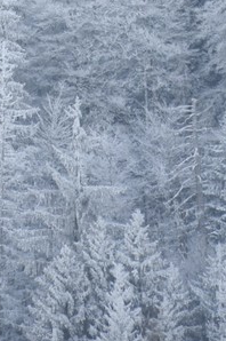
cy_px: -571
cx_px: -140
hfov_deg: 1.3
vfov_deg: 1.9
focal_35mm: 1075
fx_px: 10146
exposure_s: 1/250
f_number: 11
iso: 400
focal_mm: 200
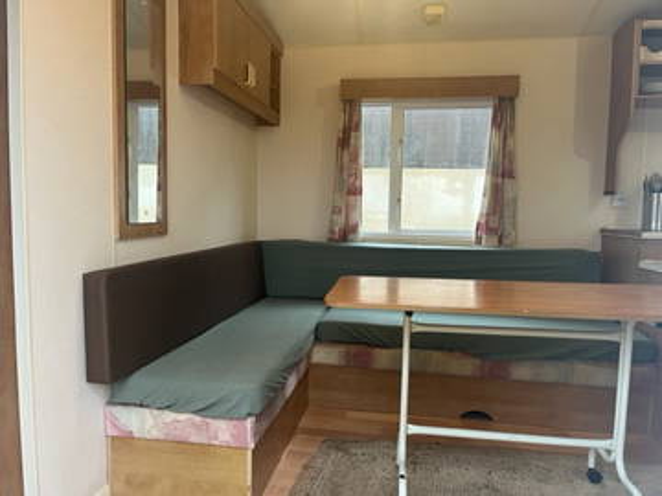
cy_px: 248
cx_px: 331
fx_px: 497
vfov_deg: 53.1
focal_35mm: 26
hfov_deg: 67.3
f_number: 1.6
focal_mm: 5.1
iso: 80
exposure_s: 1/50
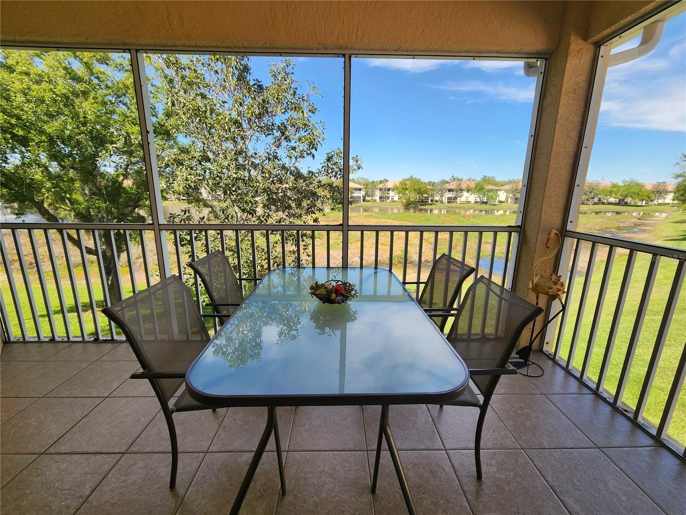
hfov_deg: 106.2
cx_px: 343
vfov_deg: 89.9
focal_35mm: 13
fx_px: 258
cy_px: 258
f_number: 2.2
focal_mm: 2.2
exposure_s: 1/443
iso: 50
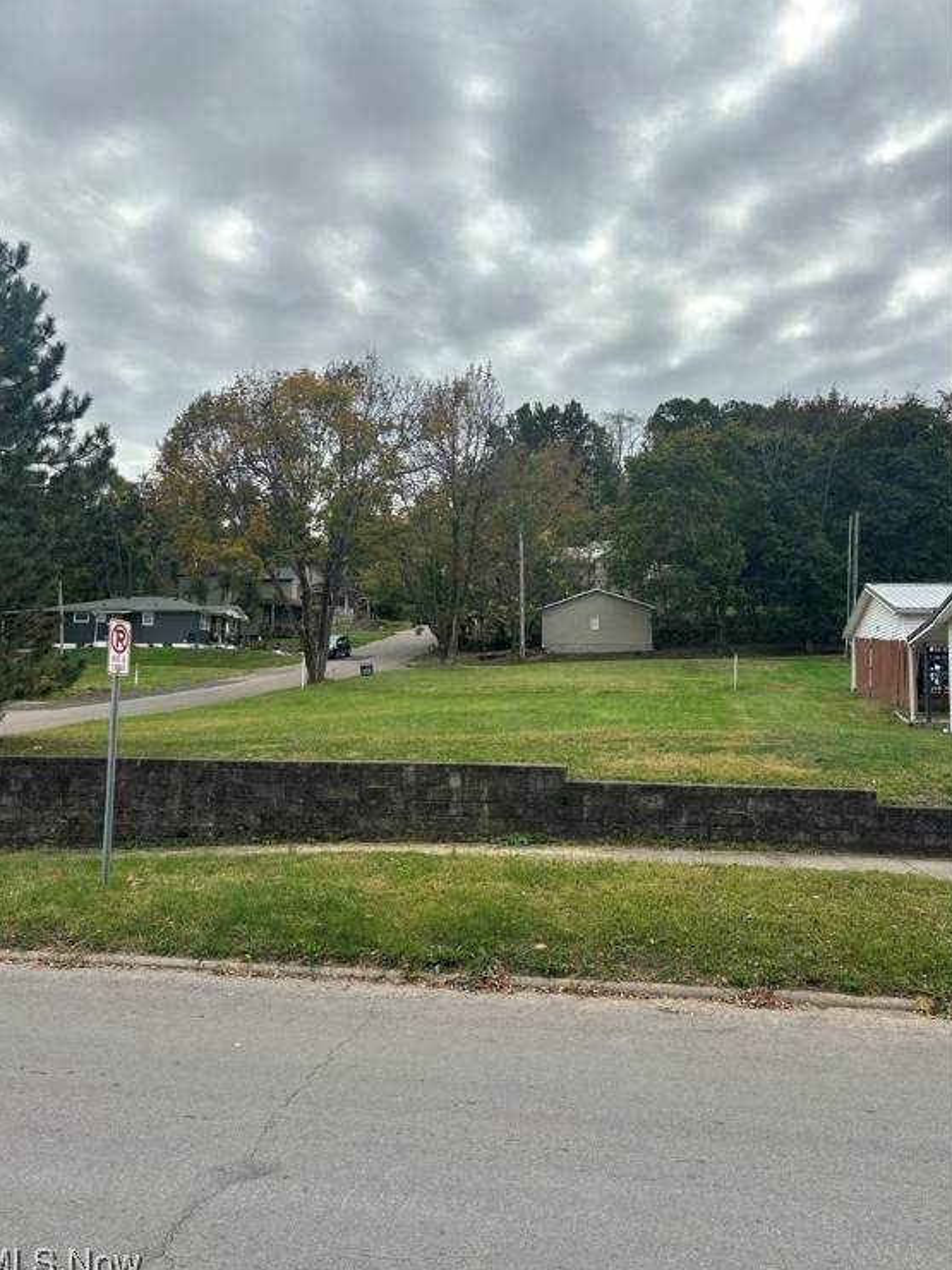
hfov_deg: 51.3
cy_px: 642
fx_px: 990
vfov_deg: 65.3
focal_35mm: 27
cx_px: 465
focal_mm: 5.96
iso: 50
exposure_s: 1/4082
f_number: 1.6
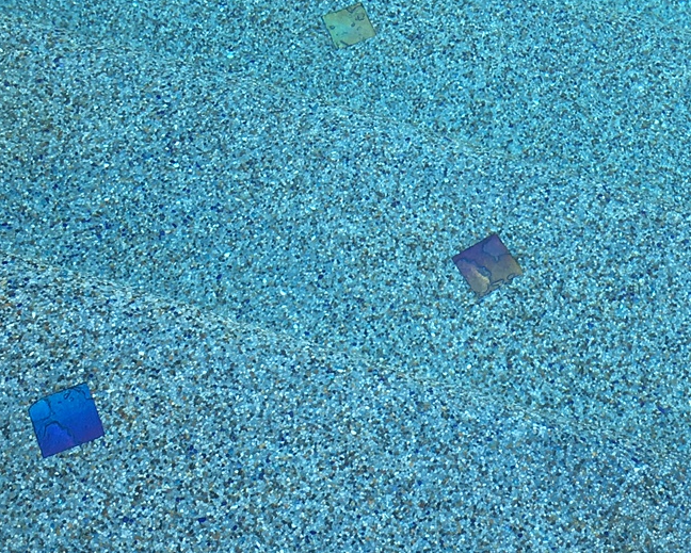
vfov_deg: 17.4
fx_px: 1800
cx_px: 508
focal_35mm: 88
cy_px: 163
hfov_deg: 21.6
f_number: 2.2
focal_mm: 4.15
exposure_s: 1/60
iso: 25
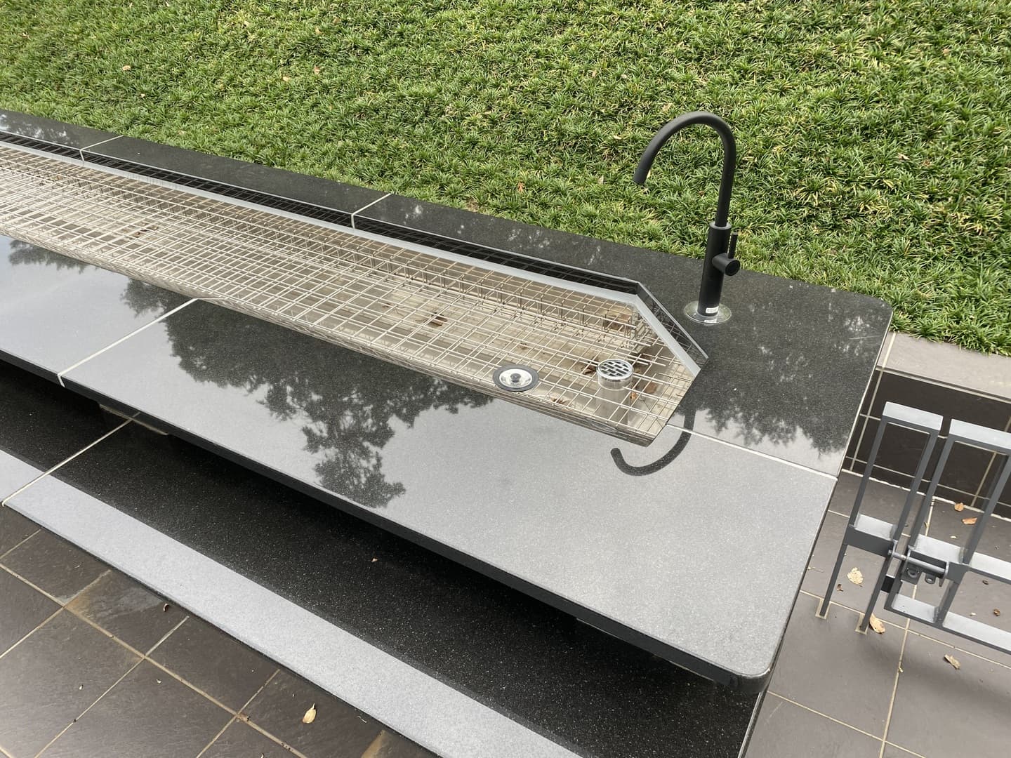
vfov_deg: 53.1
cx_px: 506
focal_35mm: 26
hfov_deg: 67.3
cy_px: 379
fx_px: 759
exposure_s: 1/161
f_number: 1.8
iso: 32
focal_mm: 4.25
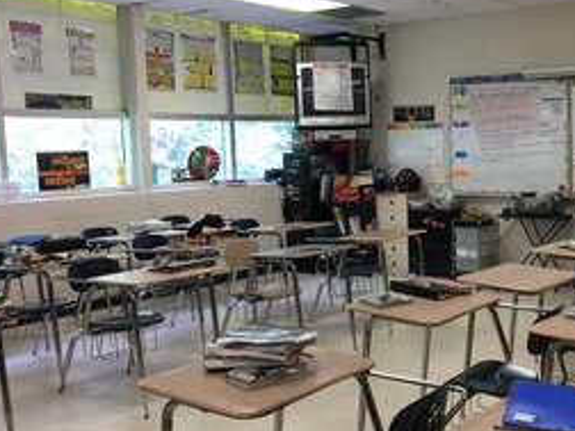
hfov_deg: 40.2
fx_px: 764
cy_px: 235
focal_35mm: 46
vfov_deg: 31.5
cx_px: 427
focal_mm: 4.15
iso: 32
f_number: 2.2
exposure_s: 1/30
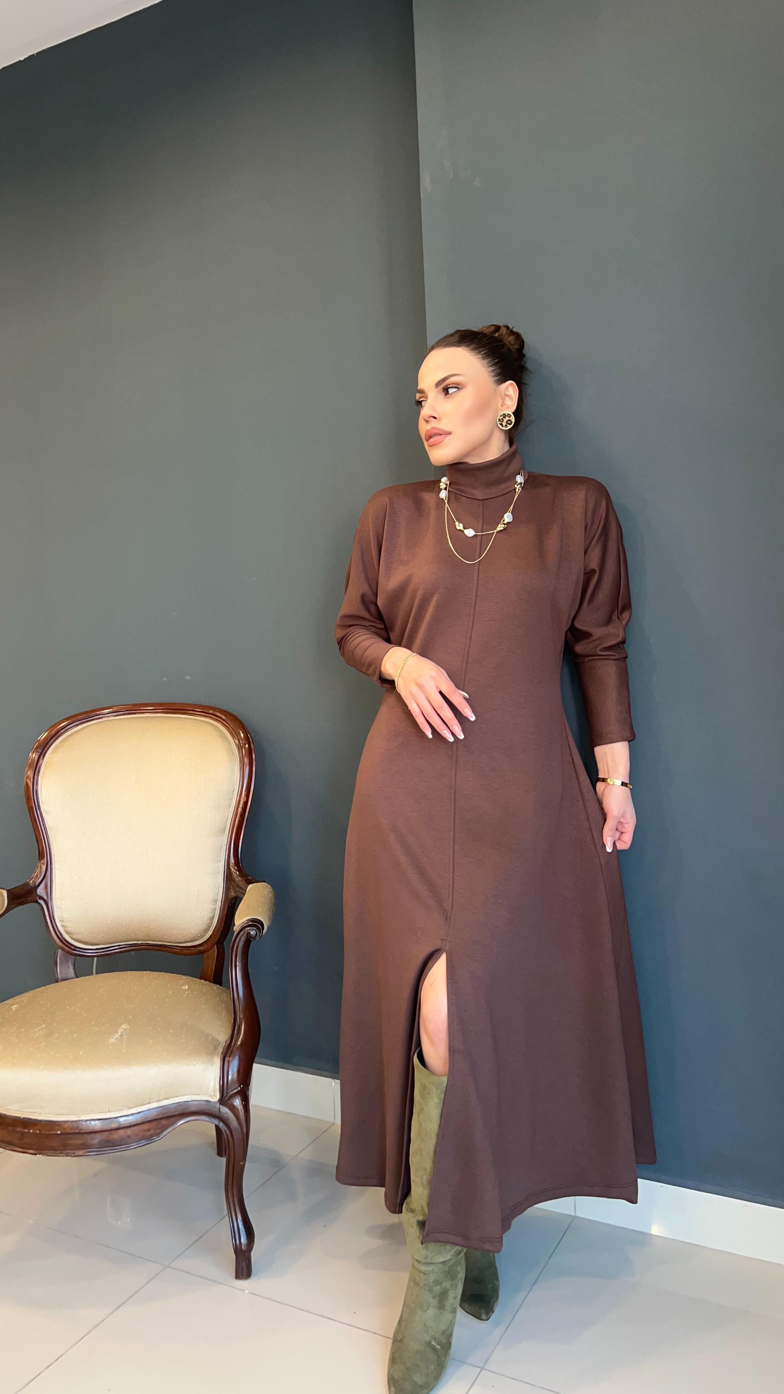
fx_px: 1072
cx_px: 353
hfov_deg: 40.1
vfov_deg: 66.1
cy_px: 686
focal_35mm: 29
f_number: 1.5
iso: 125
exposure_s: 1/62
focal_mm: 5.7
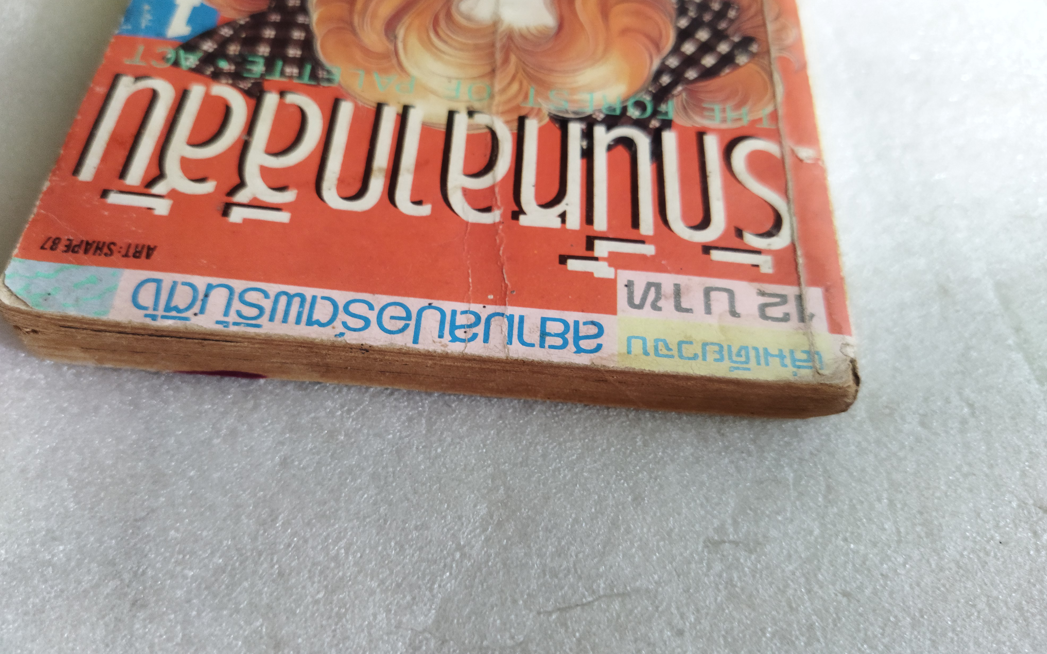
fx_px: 827
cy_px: 336
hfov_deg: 64.6
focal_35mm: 29
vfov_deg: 43.1
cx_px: 518
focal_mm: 4.71
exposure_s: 1/50
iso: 409
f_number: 1.79
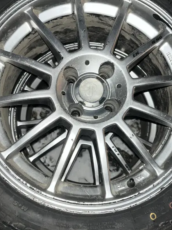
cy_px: 119
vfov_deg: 54.0
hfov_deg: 41.8
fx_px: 225
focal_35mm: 34
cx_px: 91
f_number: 1.6
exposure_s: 1/4
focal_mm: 5.1
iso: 50
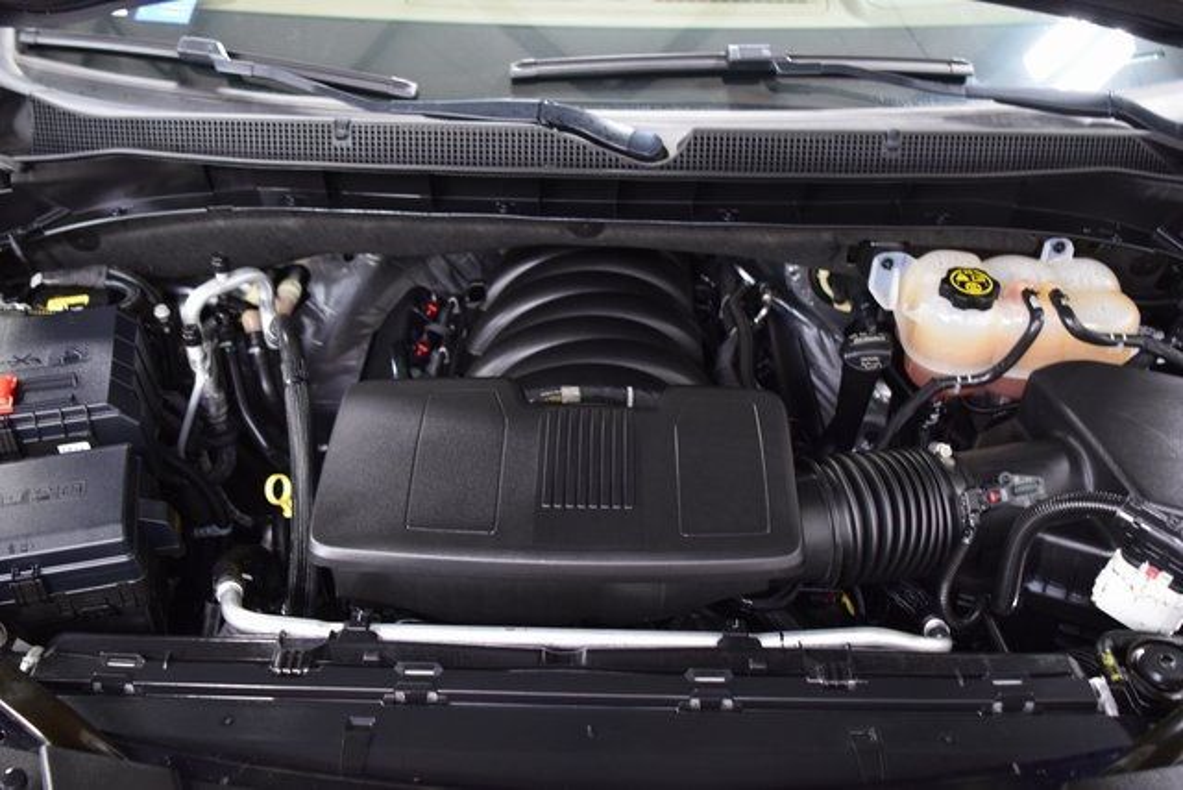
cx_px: 592
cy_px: 395
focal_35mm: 36
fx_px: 1183
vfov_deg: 36.9
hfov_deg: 53.1
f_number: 2.8
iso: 1600
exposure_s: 1/30
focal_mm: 24
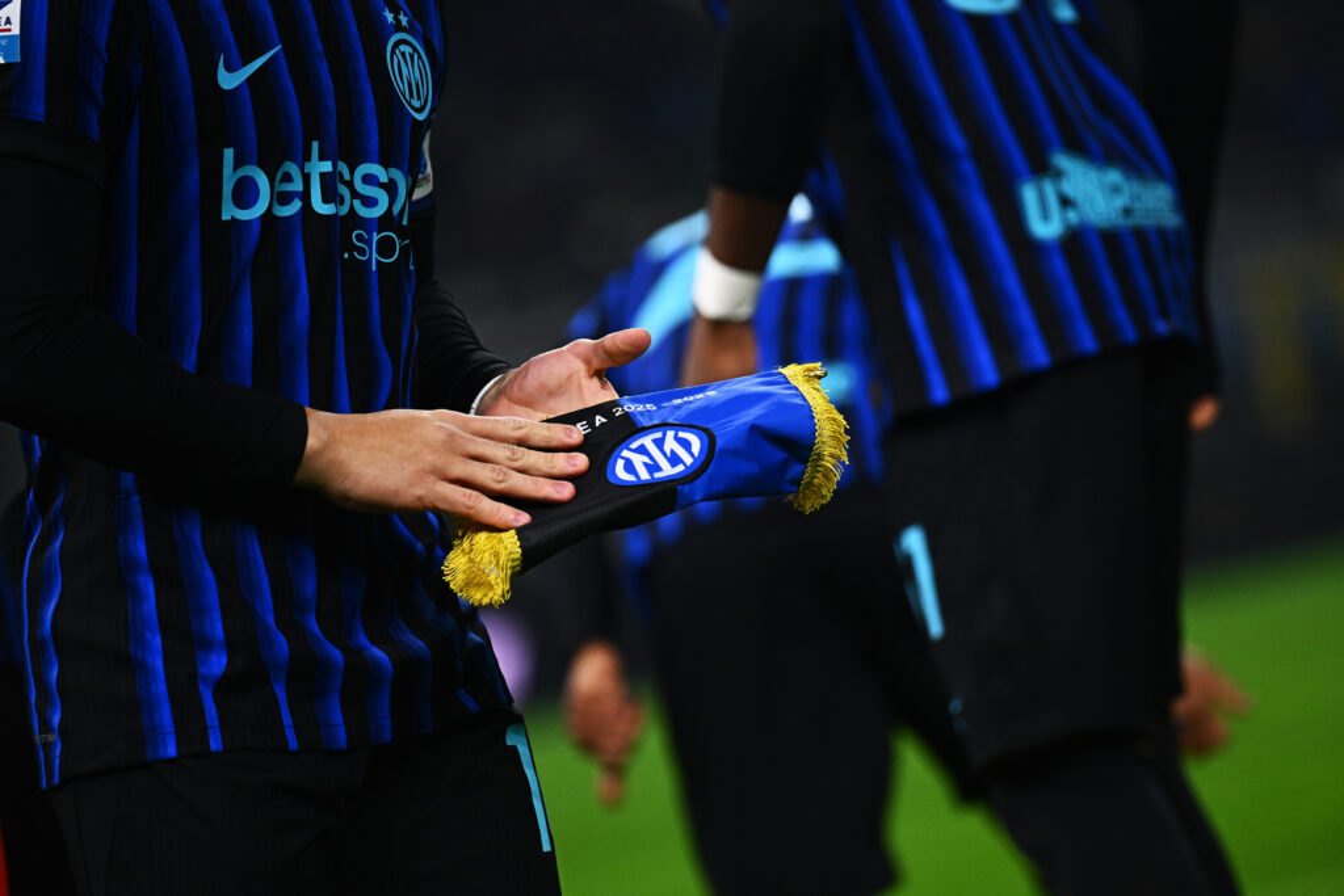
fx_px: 7467
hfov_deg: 10.3
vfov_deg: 6.9
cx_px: 672
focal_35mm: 200
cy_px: 448
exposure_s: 1/1600
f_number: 2.8
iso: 1600
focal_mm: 200
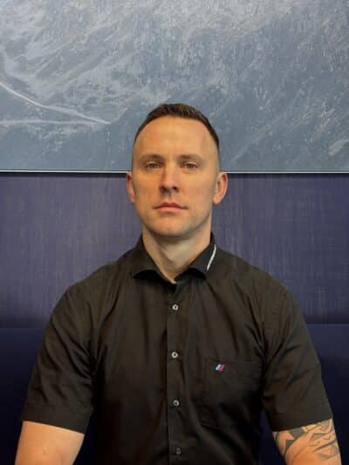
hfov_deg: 28.0
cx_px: 174
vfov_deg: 36.8
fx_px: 699
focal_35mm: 52
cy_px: 232
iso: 50
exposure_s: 1/100
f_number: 1.6
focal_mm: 5.96
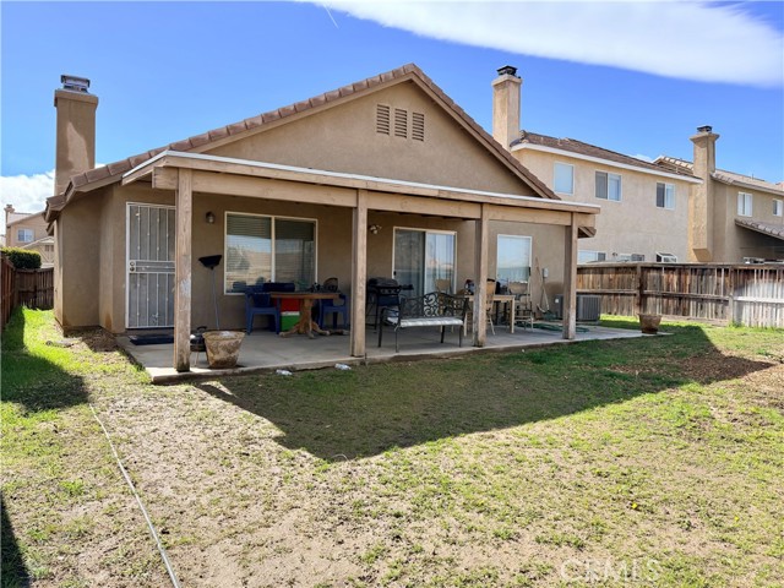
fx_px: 544
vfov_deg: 56.8
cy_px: 294
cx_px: 392
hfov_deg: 71.6
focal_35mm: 24
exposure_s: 1/3759
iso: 100
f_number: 1.78
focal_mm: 6.76
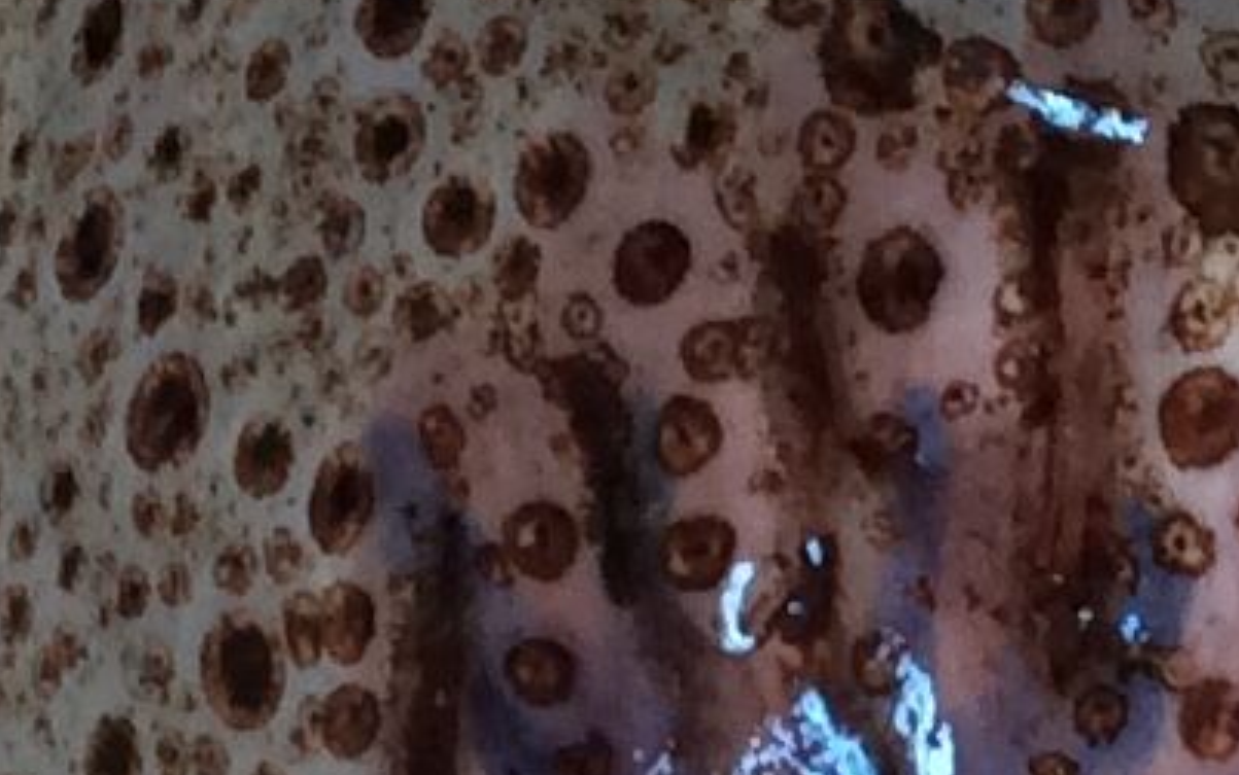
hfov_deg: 9.5
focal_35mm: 219
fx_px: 7398
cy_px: 571
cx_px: 1350
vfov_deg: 6.0
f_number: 2.4
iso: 80
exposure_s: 1/25
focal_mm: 3.3
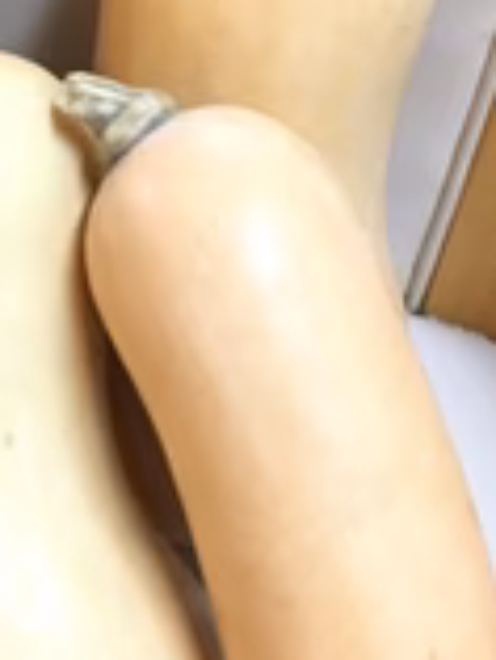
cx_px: 42
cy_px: 395
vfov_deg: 26.3
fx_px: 1412
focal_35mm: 74
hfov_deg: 19.5
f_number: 2.2
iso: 200
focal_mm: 4.15
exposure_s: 1/20
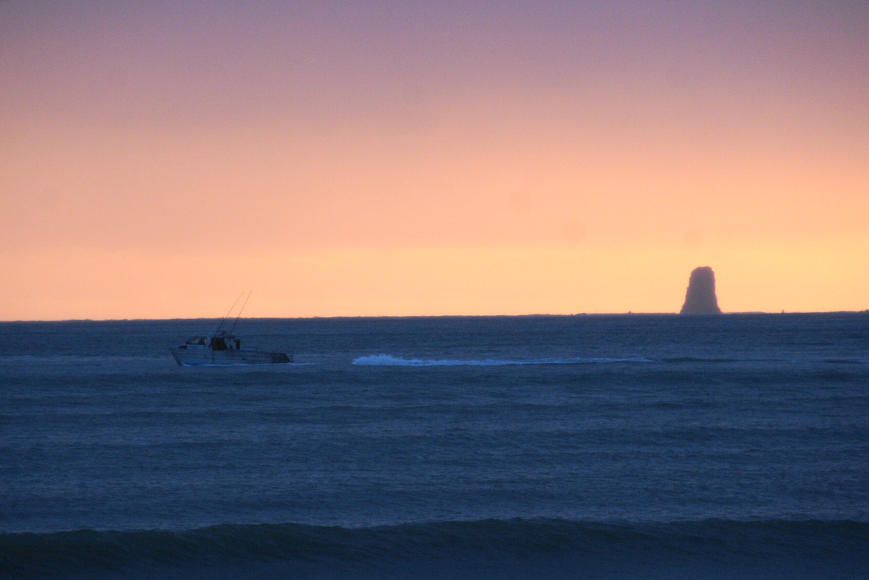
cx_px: 434
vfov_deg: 4.6
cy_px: 290
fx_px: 7242
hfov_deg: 6.9
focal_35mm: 300
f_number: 6.3
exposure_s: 1/80
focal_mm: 200
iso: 800
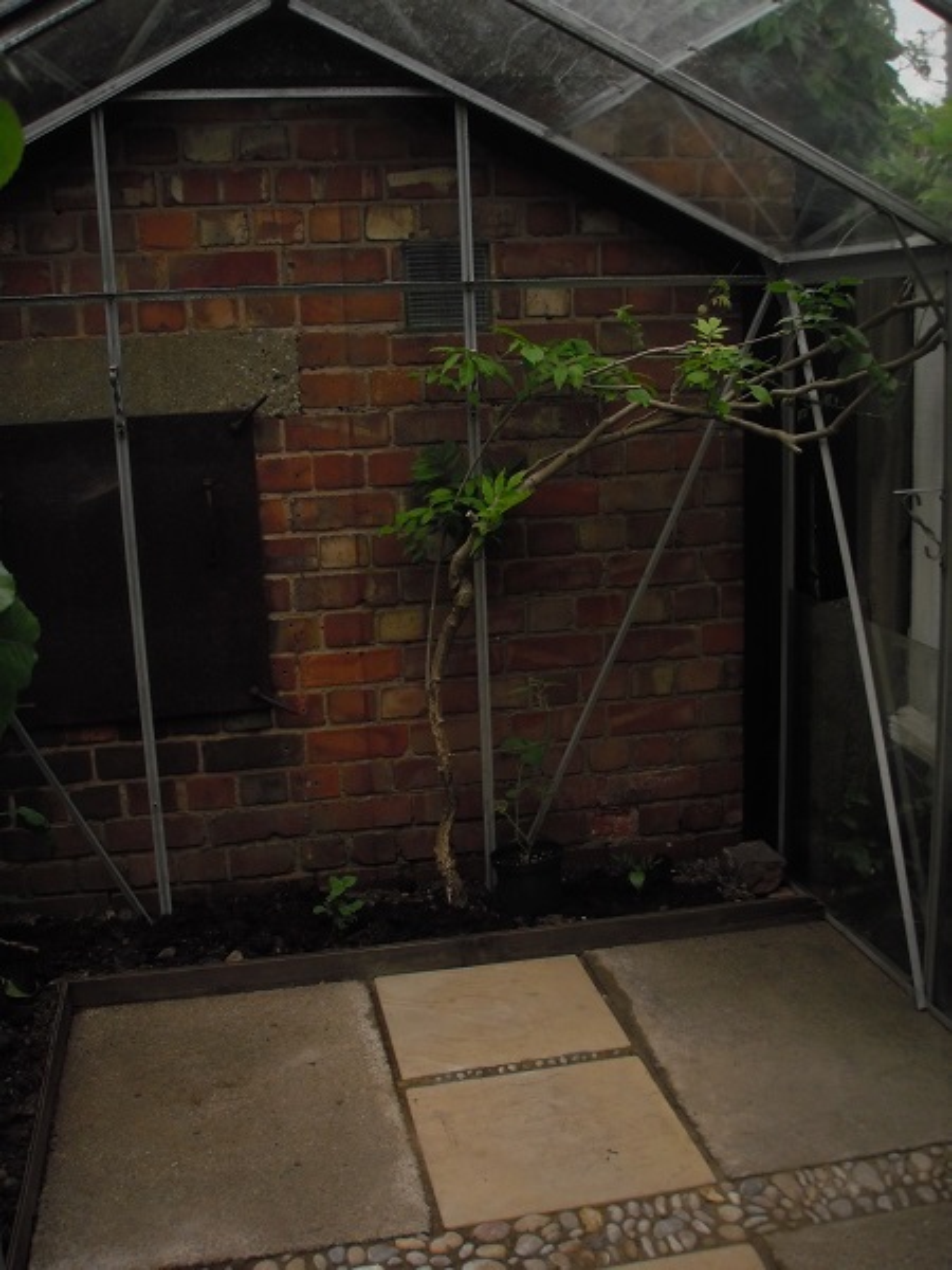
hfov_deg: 37.7
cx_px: 476
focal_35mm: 38
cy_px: 635
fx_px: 1393
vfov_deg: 49.0
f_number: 3.5
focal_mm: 6.7
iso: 100
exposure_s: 1/200
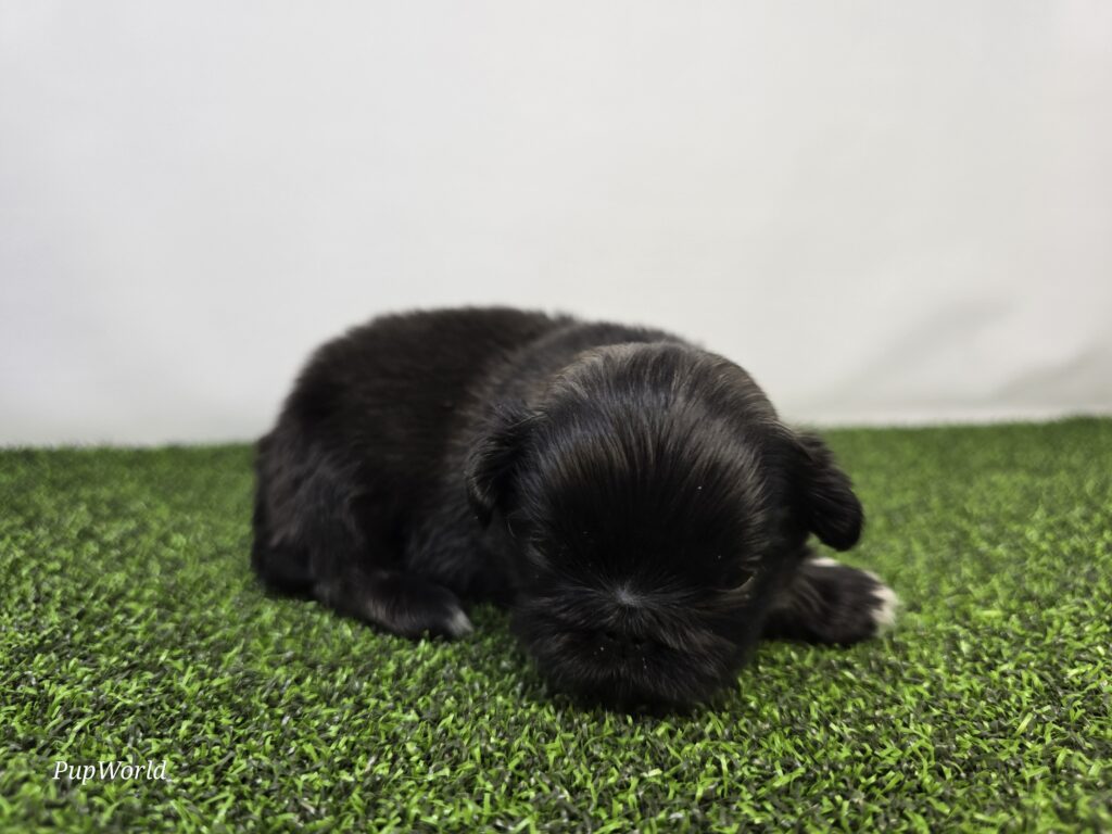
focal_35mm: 23
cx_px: 556
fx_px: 739
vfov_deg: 58.9
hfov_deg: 73.9
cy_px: 417
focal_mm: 6.3
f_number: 1.7
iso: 64
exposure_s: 1/120
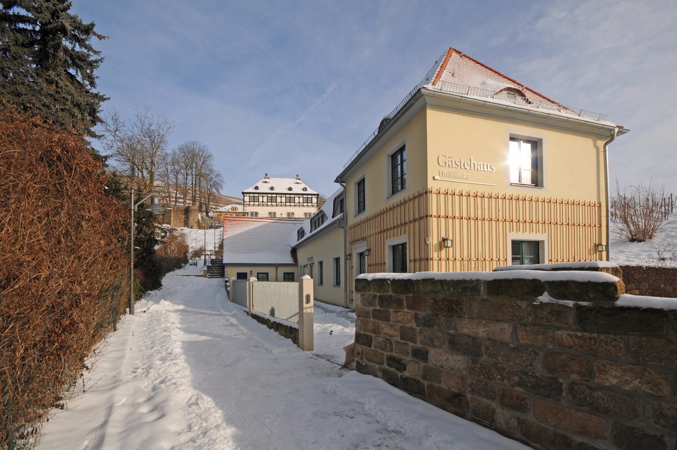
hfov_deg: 100.5
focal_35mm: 15
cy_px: 225
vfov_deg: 77.2
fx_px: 282
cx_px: 338
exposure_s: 1/320
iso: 200
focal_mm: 10
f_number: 9
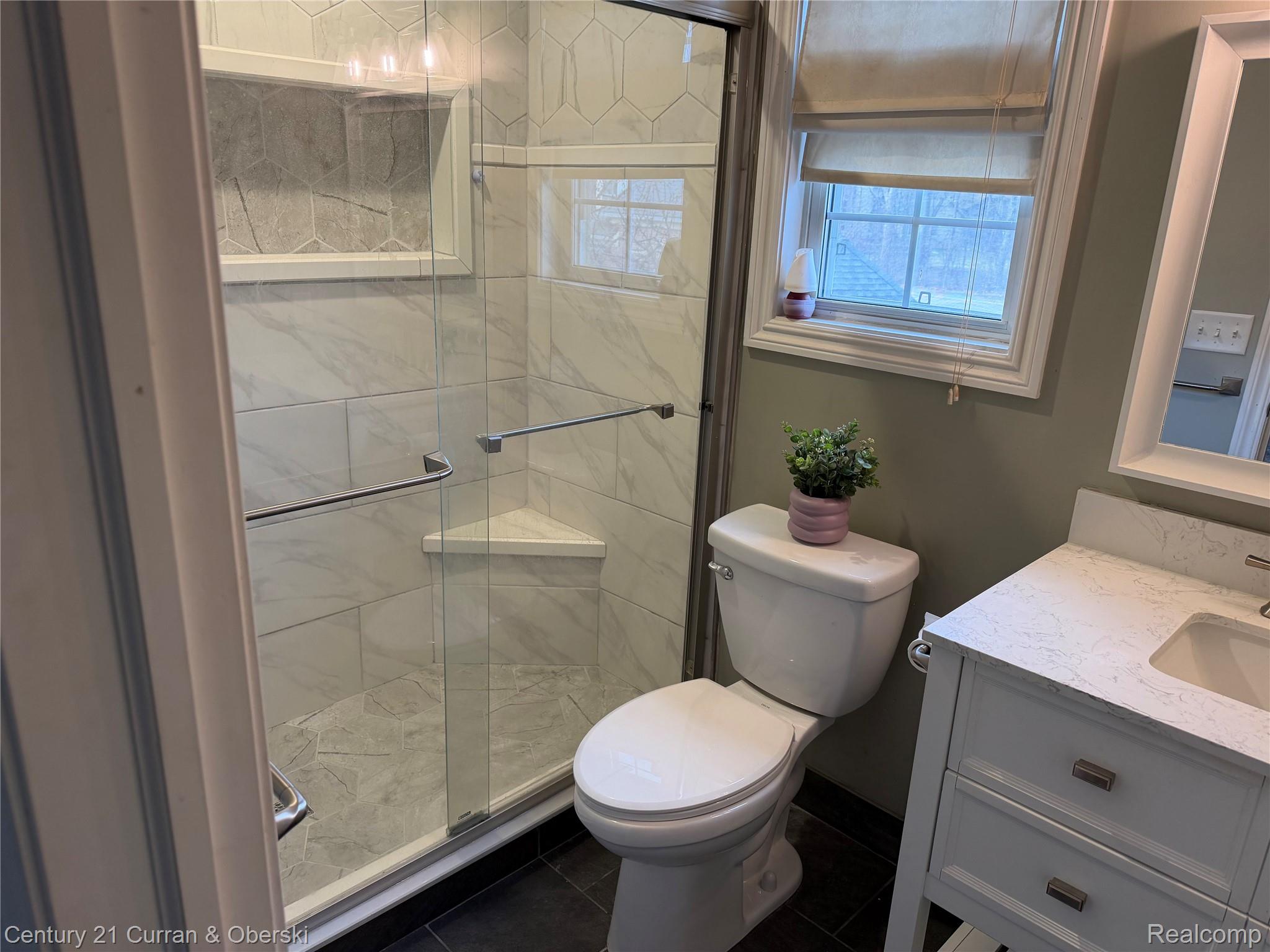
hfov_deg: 71.6
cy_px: 476
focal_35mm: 24
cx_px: 635
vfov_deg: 56.8
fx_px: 881
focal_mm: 6.76
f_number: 1.78
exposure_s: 1/120
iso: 160
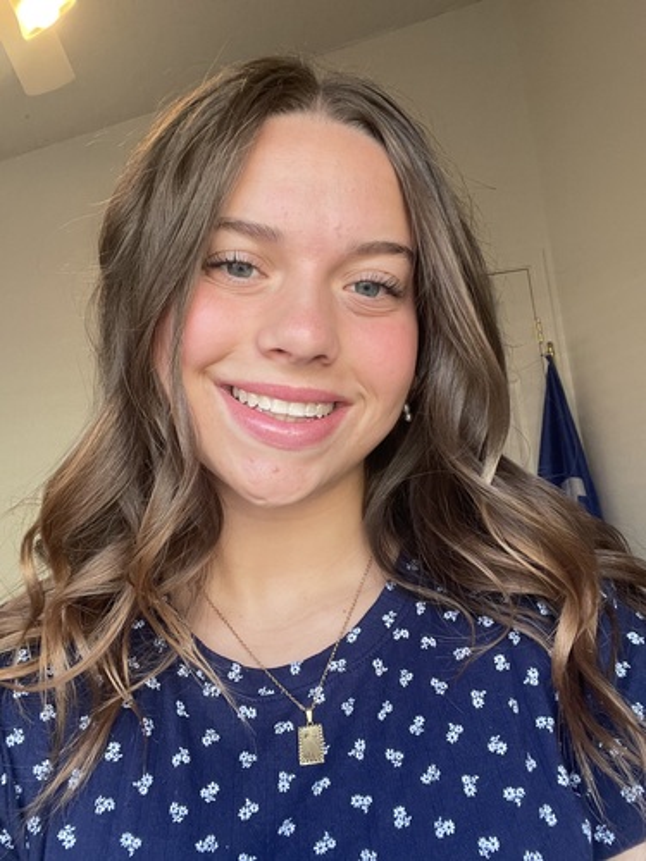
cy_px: 430
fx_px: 746
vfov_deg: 60.0
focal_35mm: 30
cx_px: 323
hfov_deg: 46.8
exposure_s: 1/60
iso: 125
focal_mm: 2.71
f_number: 2.2
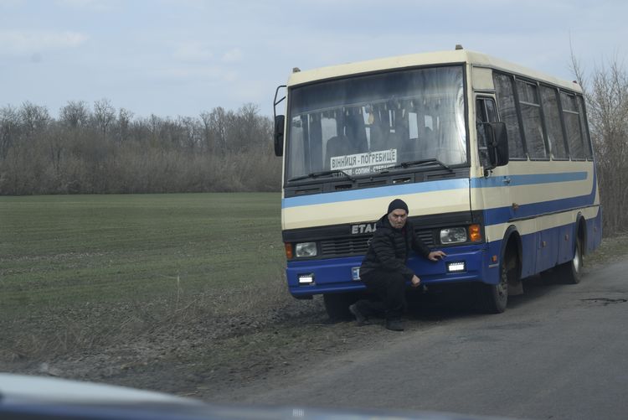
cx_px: 314
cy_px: 210
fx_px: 1440
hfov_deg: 24.6
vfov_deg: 16.6
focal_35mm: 82
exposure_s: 1/320
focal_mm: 55
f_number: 9
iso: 200
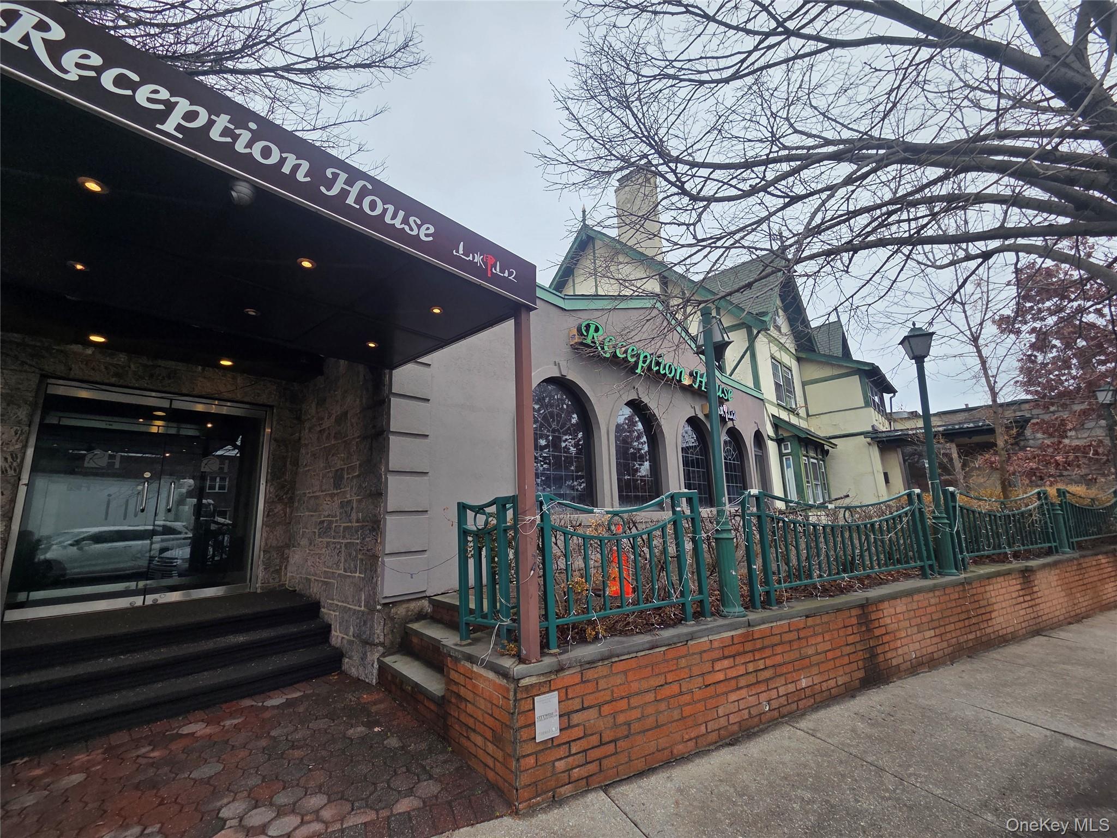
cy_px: 419
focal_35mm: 13
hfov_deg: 106.2
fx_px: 419
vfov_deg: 89.9
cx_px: 558
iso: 50
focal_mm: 2.2
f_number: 2.2
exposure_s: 1/871
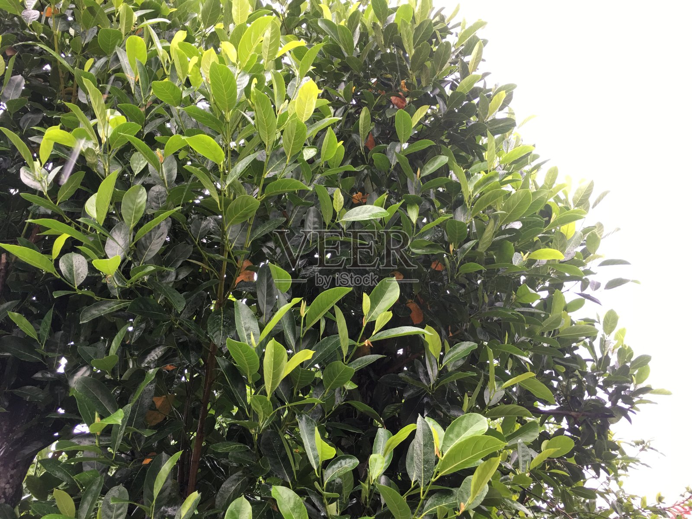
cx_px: 346
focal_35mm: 29
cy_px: 260
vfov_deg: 48.2
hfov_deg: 61.7
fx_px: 580
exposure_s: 1/17
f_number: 2.2
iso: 40
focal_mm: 4.15
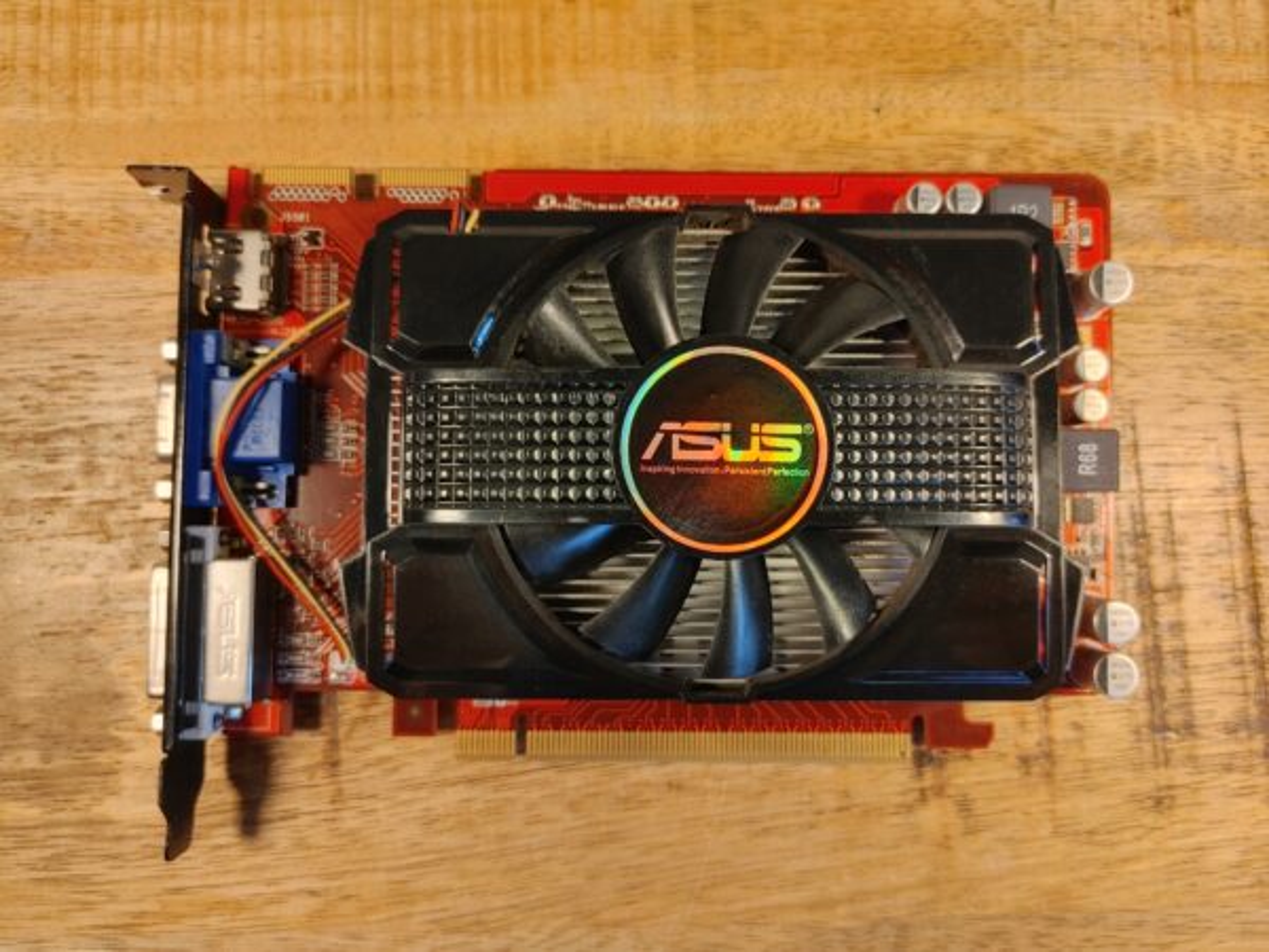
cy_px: 476
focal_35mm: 26
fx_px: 953
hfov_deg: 67.3
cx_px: 634
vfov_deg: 53.1
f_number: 1.8
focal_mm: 4.81
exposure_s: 1/50
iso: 100
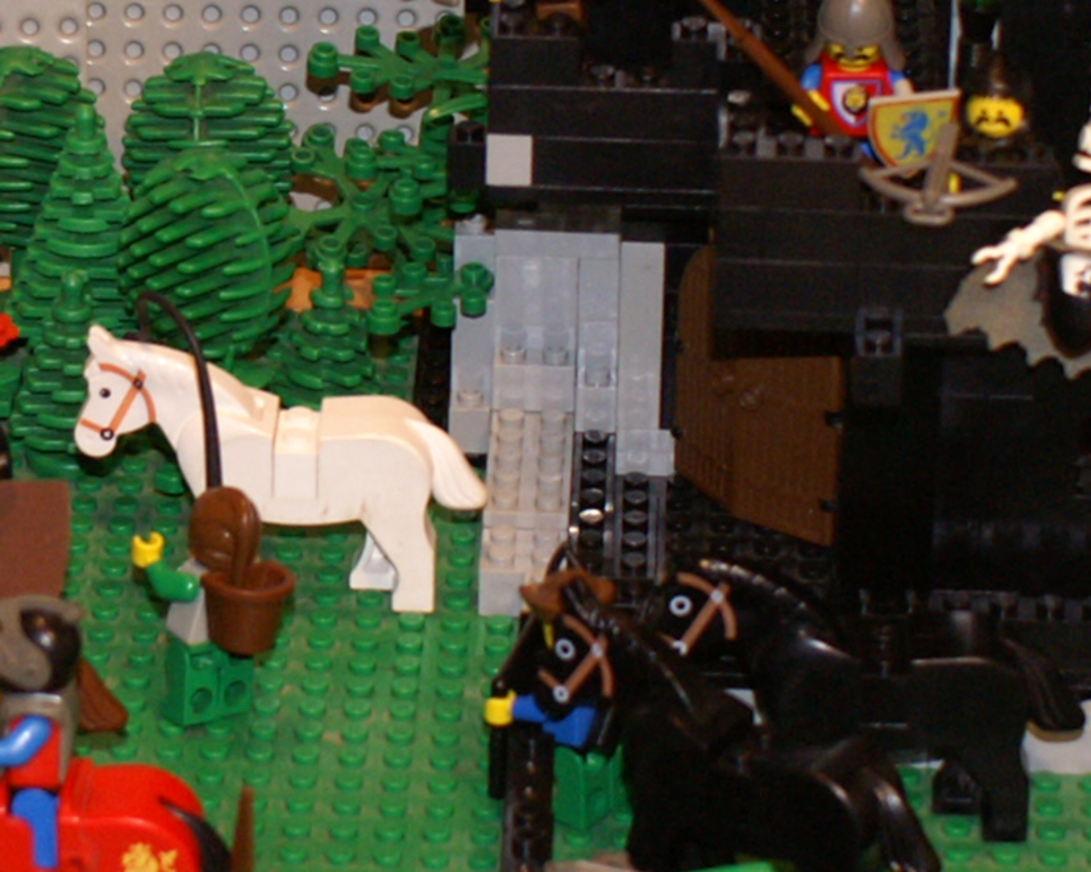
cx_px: 38
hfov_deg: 12.0
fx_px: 5132
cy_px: 85
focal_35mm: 159
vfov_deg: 9.7
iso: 400
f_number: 4.5
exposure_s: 1/60
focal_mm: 26
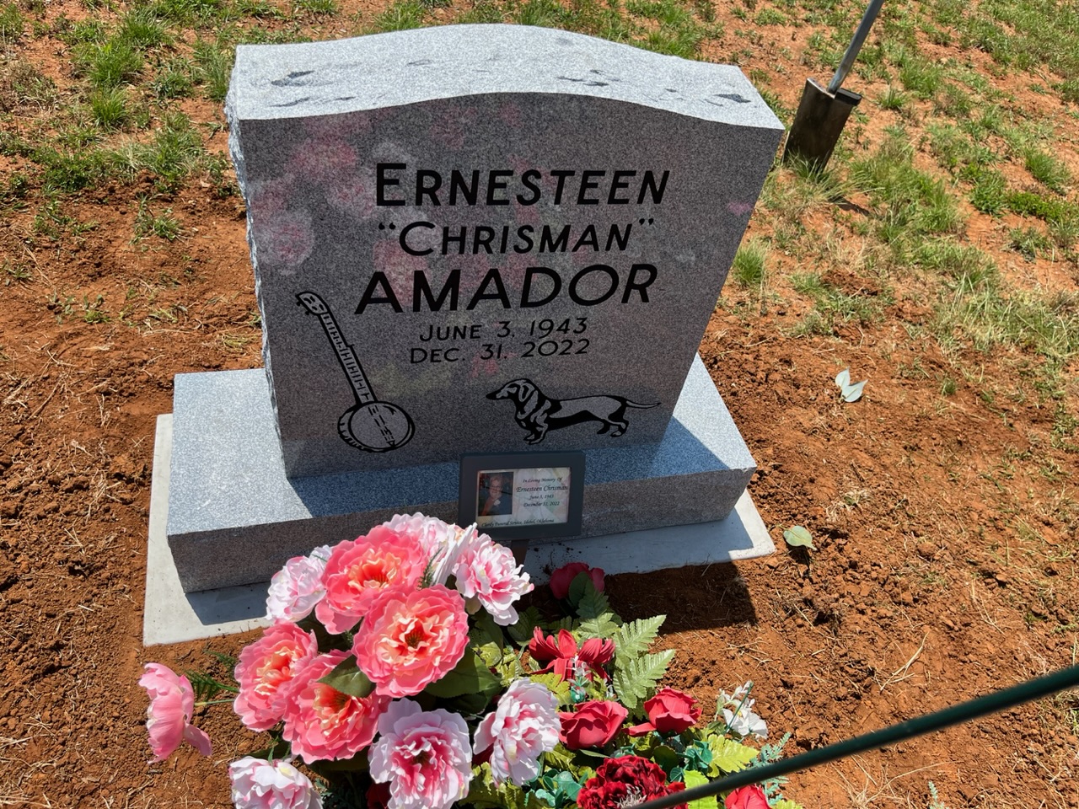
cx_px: 540
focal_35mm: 26
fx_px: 810
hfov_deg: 67.3
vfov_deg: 53.1
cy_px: 404
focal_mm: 5.1
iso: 50
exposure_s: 1/3413
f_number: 1.6
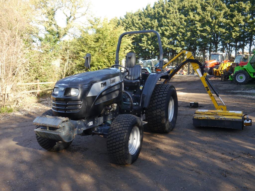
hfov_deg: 56.8
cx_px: 128
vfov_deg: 44.2
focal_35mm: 32
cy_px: 96
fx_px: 236
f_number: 4.5
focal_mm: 16
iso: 160
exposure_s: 1/125
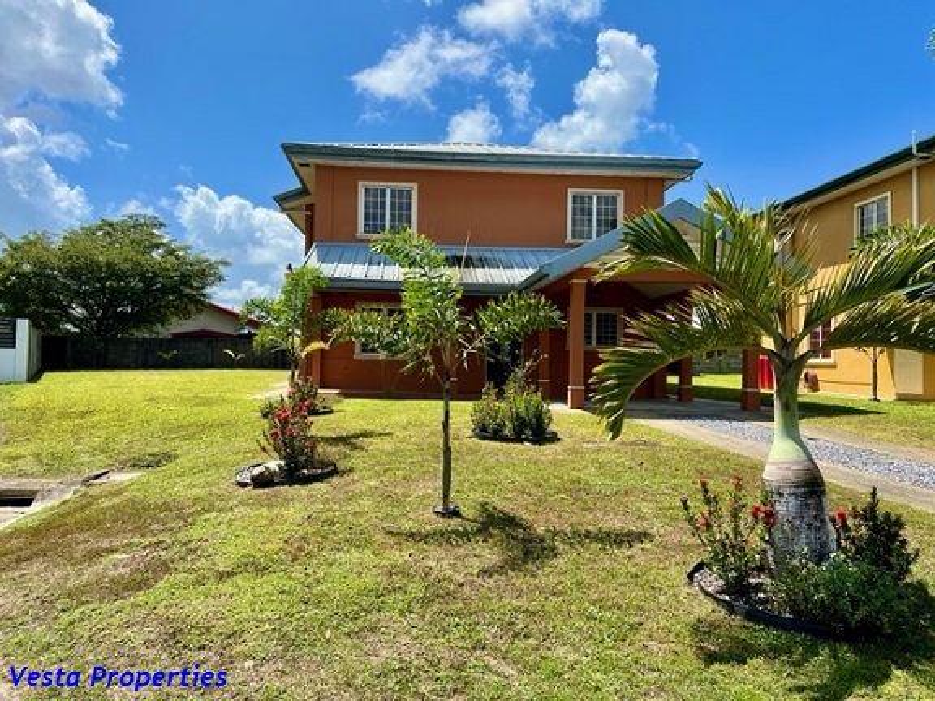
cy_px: 350
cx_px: 468
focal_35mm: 26
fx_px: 702
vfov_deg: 53.1
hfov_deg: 67.3
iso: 50
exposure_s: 1/3831
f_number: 1.5
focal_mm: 5.7
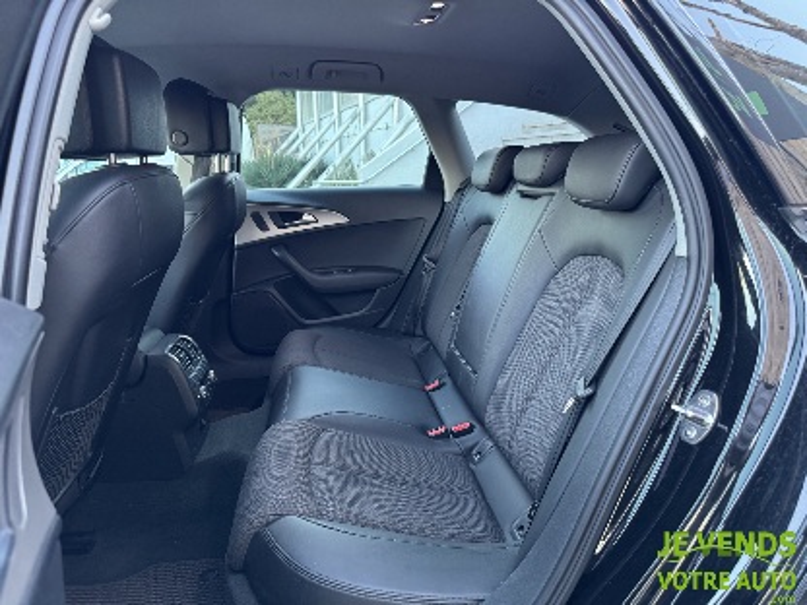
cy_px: 302
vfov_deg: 56.8
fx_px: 560
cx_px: 404
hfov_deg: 71.6
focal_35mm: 24
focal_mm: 6.76
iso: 400
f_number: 1.78
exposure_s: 1/49
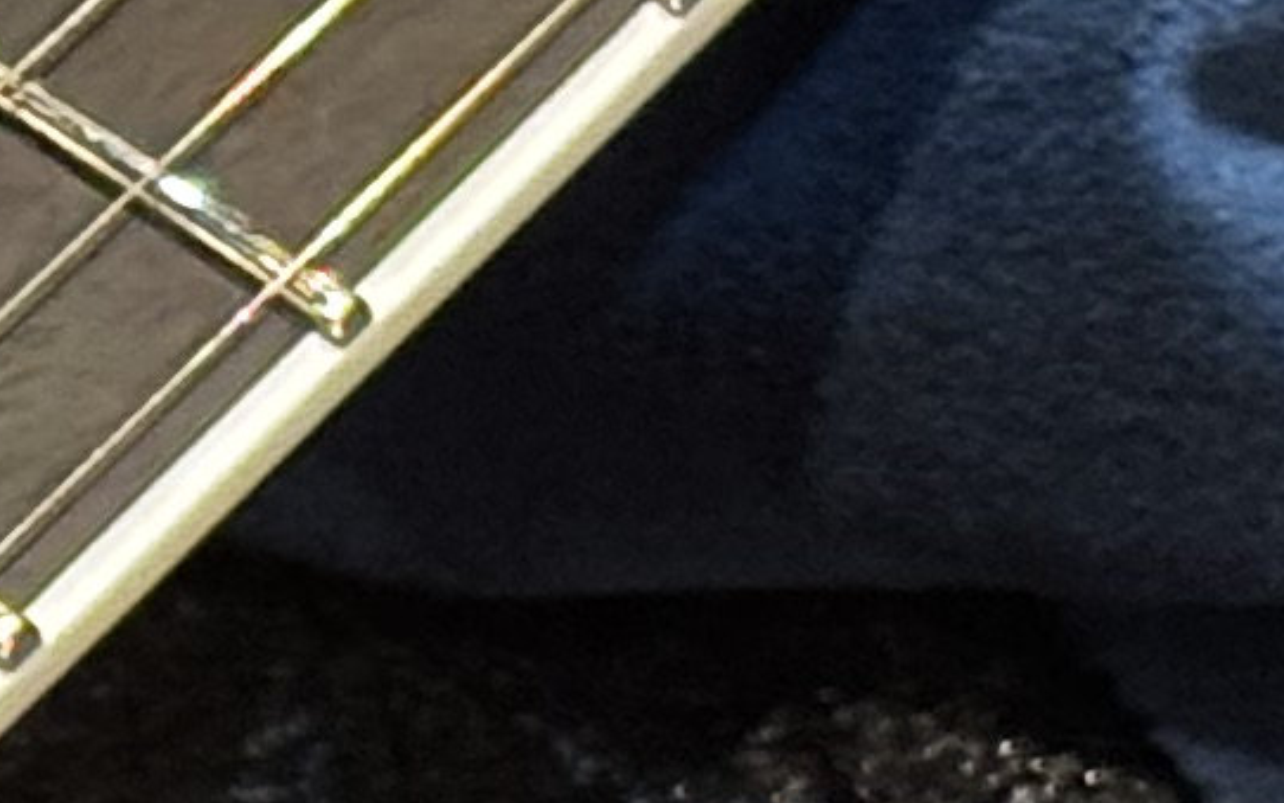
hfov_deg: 4.9
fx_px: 14350
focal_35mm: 410
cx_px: -2082
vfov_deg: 3.2
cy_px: 1376
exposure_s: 1/40
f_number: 1.6
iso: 250
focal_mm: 5.96
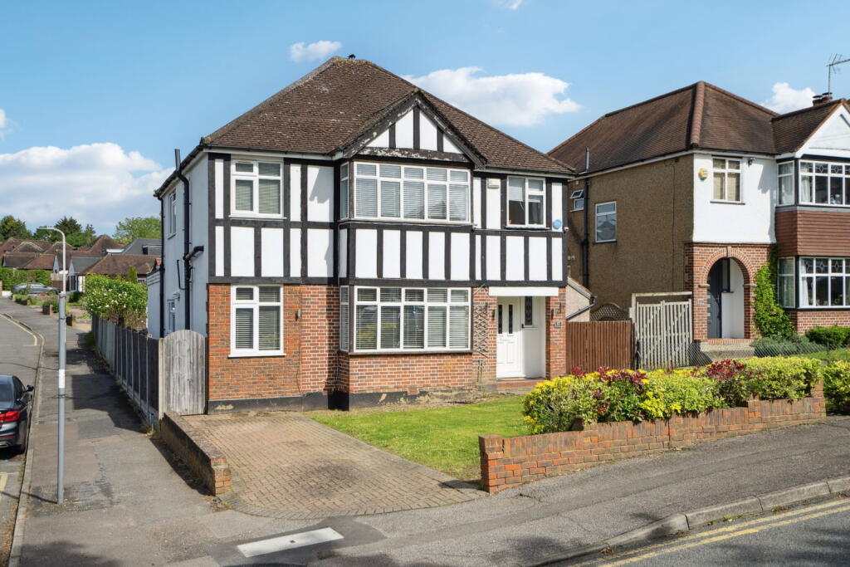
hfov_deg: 55.8
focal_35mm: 34
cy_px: 284
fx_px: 803
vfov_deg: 38.9
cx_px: 425
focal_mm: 34
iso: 640
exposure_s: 1/4000
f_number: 4
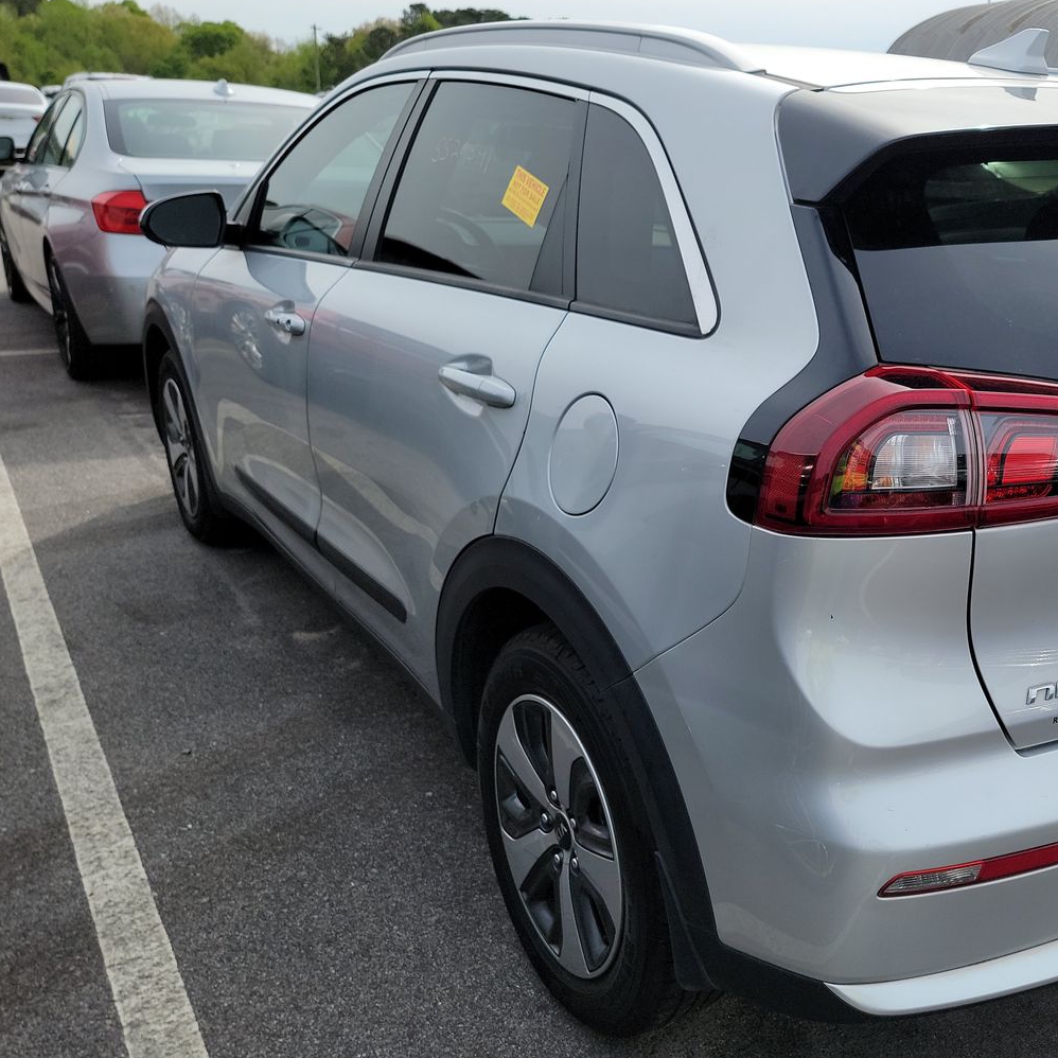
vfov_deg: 48.4
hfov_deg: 46.2
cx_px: 828
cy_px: 539
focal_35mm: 34
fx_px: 1176
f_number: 1.8
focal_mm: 6.7
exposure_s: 1/742
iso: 50
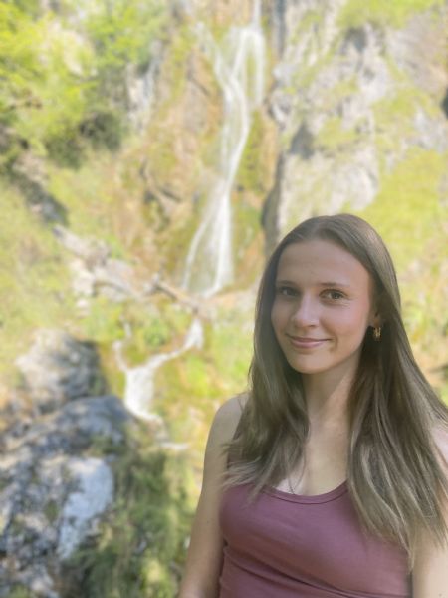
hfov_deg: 53.1
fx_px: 449
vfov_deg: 67.3
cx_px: 224
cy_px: 299
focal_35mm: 26
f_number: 1.6
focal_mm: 4.2
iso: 50
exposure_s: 1/917
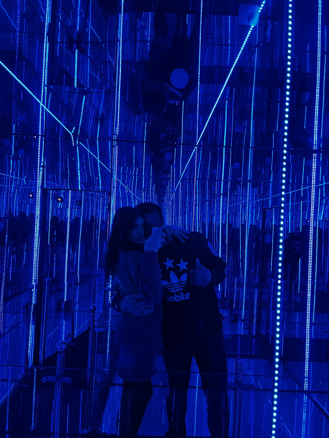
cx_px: 164
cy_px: 219
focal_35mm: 26
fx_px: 329
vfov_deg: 67.3
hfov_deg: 53.1
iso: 500
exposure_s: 1/53
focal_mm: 5.1
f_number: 1.6
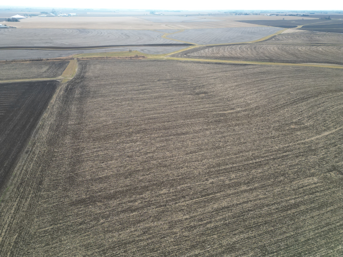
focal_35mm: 24
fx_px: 238
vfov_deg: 56.8
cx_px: 172
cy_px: 128
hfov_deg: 71.6
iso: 100
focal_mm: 6.72
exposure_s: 1/1000
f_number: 1.7
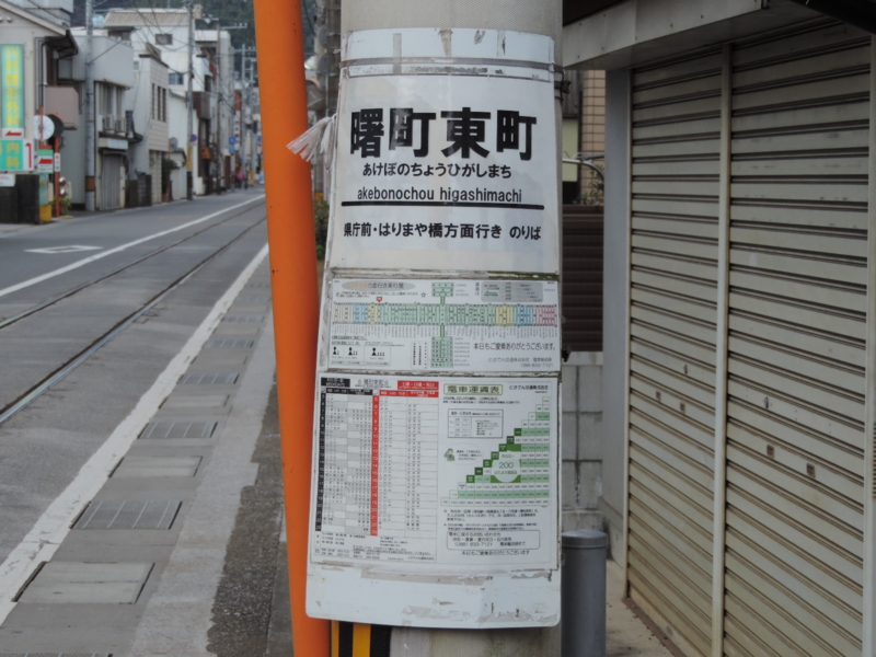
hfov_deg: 18.7
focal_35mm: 105
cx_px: 438
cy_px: 328
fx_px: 2657
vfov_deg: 14.1
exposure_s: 1/100
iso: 80
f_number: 4.2
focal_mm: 18.7
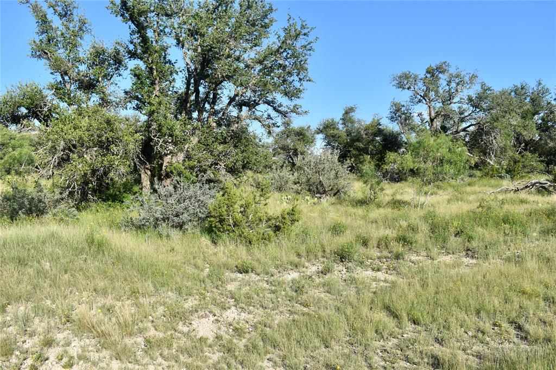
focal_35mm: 34
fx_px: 533
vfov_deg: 38.3
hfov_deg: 55.1
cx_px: 278
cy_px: 185
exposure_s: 1/250
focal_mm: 23
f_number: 8
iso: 100
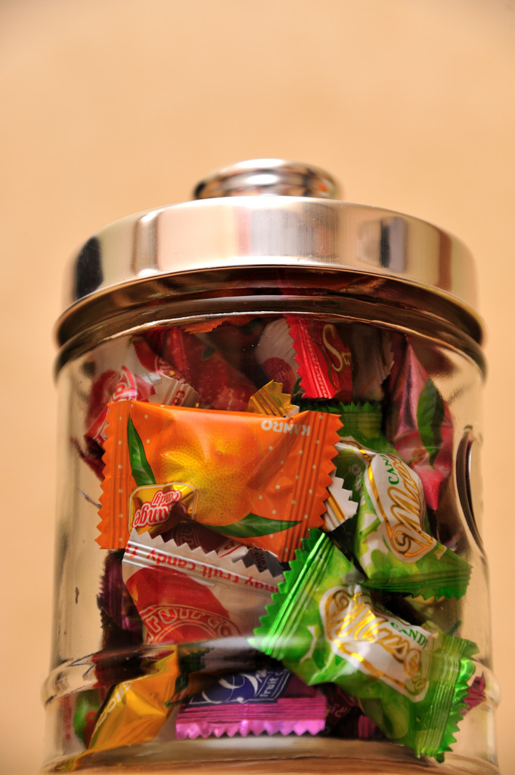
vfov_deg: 17.1
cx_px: 258
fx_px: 2579
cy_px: 388
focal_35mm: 120
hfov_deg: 11.4
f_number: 5.6
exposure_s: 1/60
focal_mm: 120
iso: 200
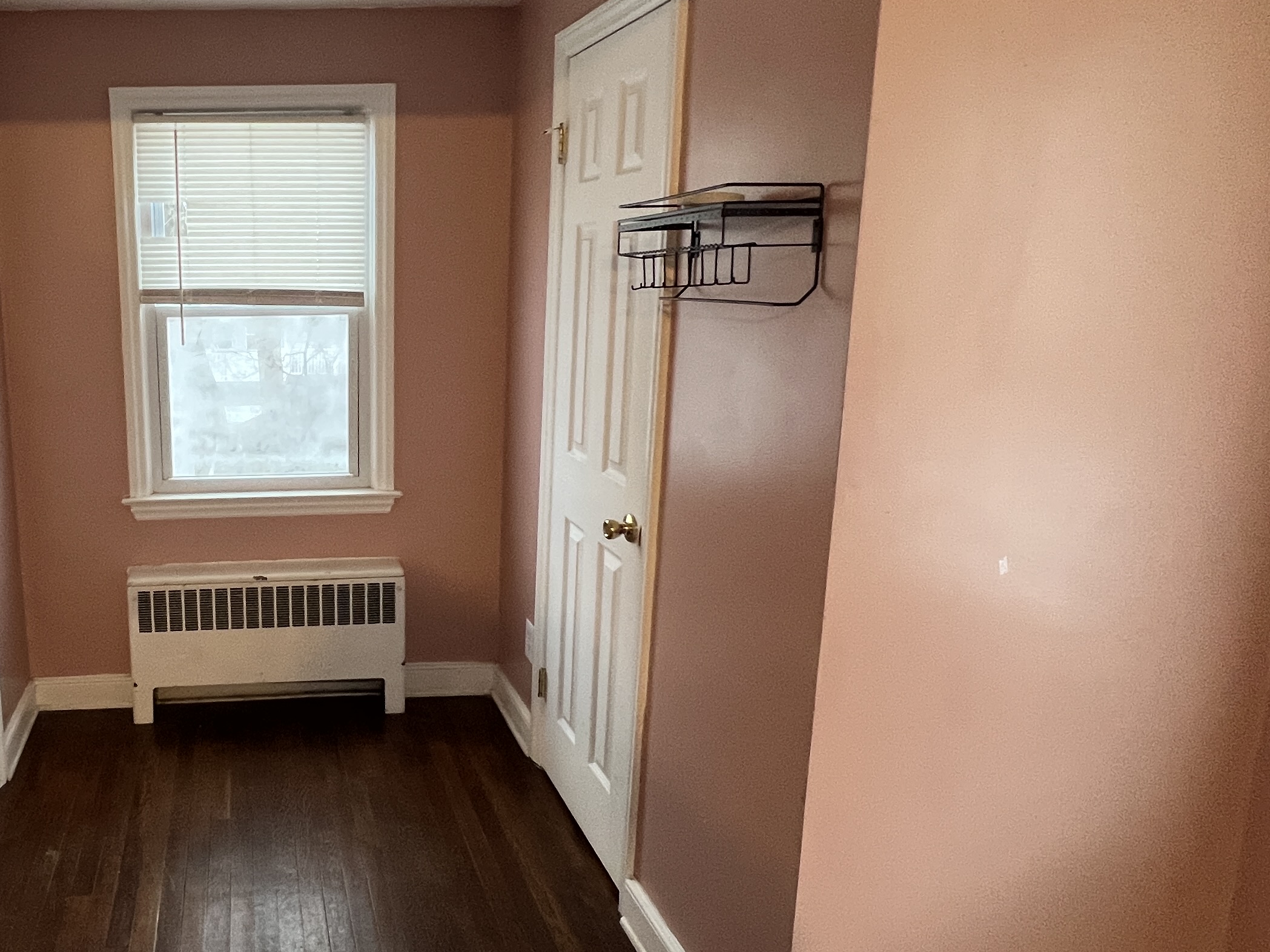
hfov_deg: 64.5
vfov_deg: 54.8
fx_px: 917
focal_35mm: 25
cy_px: 445
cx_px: 291
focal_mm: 1.57
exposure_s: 1/60
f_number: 1.8
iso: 250
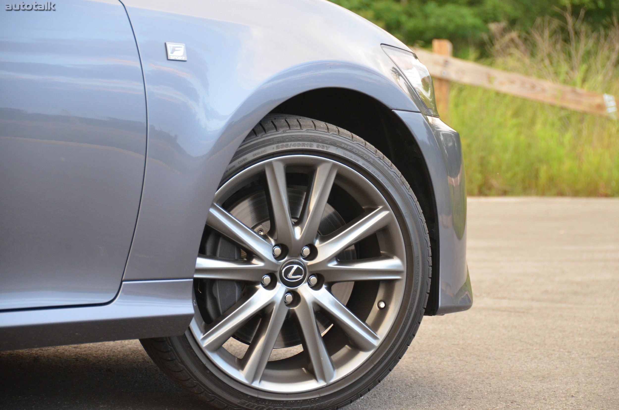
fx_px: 2445
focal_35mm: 142
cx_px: 310
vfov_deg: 9.6
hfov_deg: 14.4
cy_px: 205
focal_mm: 95
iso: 1600
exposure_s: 1/80
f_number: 5.3
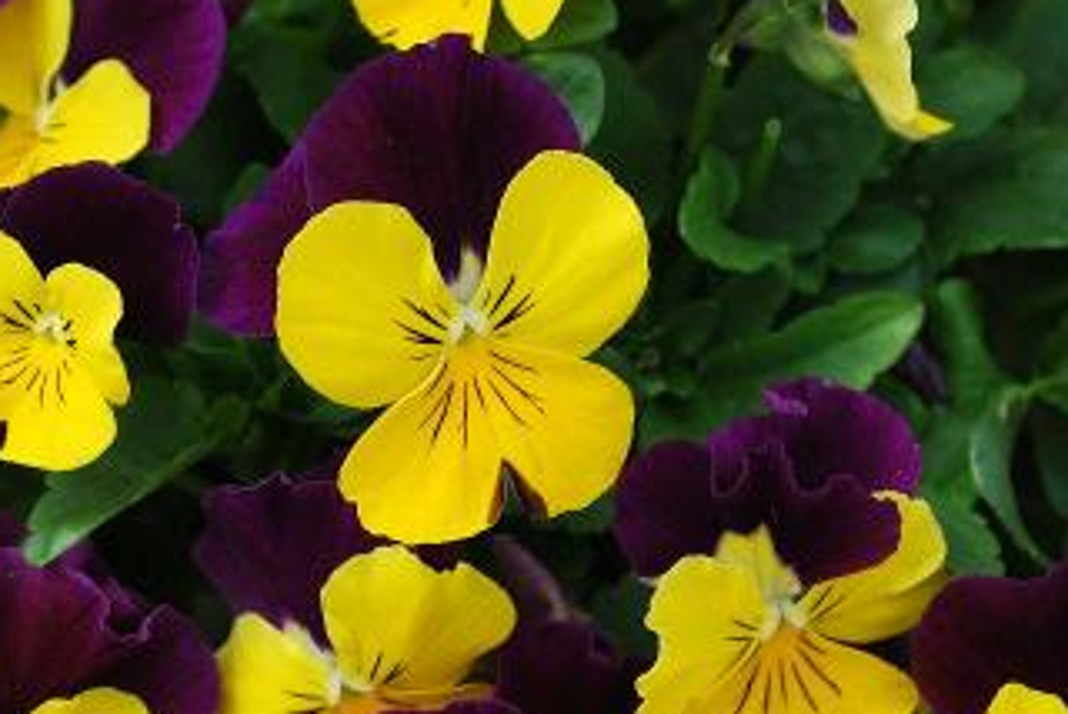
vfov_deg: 15.2
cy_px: 330
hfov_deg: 22.6
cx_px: 467
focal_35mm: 90
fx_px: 2672
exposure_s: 1/80
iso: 100
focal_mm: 48
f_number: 8
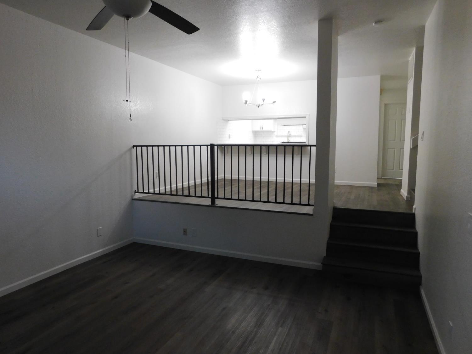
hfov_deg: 73.9
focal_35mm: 23
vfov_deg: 58.9
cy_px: 177
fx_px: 314
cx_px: 236
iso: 360
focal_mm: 4
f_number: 3
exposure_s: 1/30
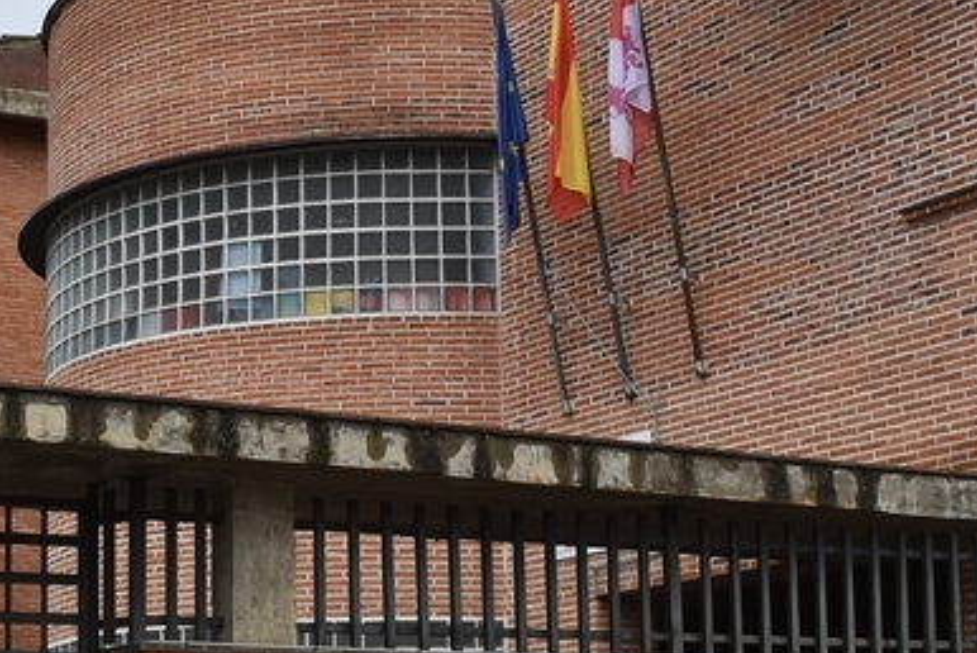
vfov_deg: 16.3
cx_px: 296
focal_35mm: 84
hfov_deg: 24.0
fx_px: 2281
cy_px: 362
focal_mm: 18
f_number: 9
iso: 200
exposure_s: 1/320
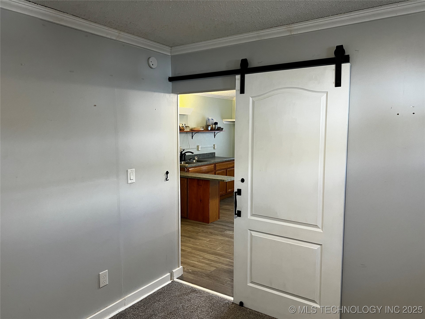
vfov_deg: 53.1
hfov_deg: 67.3
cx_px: 212
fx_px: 319
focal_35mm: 26
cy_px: 160
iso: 125
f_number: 1.5
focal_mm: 5.7
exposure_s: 1/60
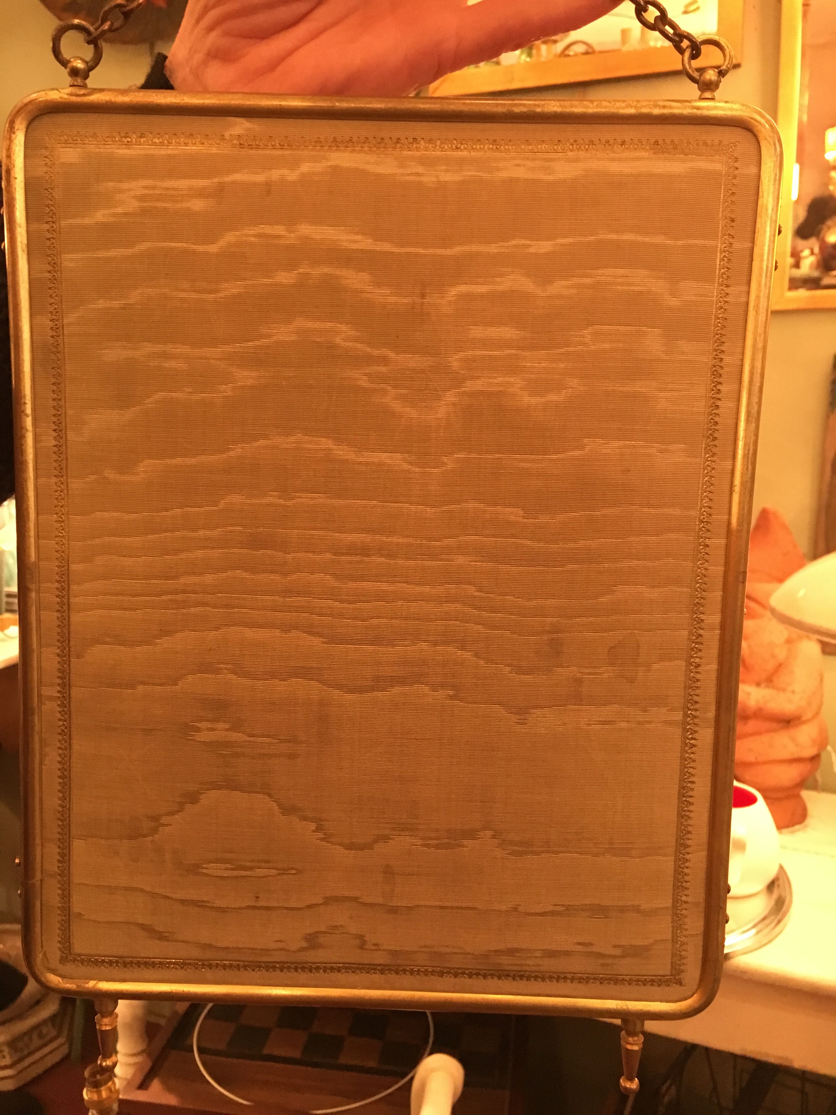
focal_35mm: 29
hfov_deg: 48.2
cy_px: 558
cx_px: 418
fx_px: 934
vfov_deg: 61.7
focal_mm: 4.15
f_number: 2.2
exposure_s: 1/17
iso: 200
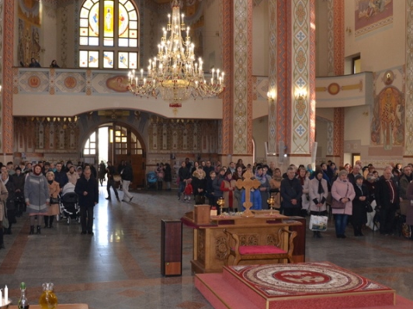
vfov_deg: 36.8
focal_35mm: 39
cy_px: 176
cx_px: 157
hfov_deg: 47.5
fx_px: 465
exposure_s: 1/60
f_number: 8
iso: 800
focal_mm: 18
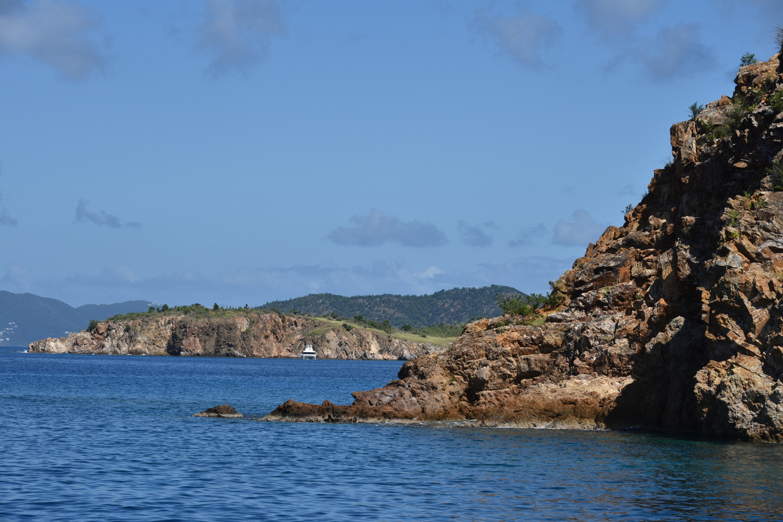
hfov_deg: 18.3
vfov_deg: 12.2
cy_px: 261
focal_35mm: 112
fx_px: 2436
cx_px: 392
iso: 100
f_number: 10
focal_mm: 112
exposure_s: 1/400
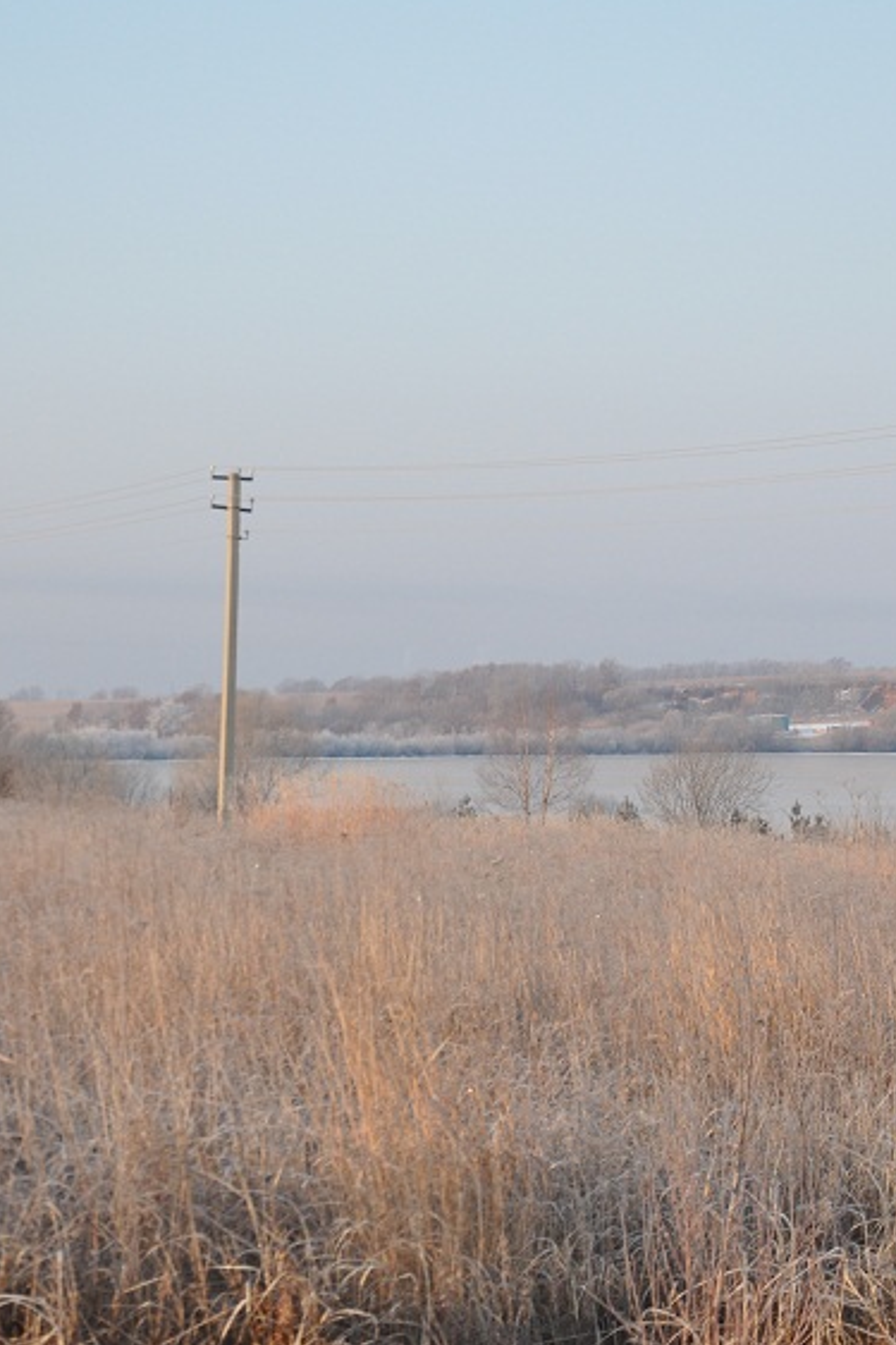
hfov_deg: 13.3
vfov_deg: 19.9
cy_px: 669
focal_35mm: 103
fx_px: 3838
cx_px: 502
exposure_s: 1/160
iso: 400
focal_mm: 45
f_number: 6.3
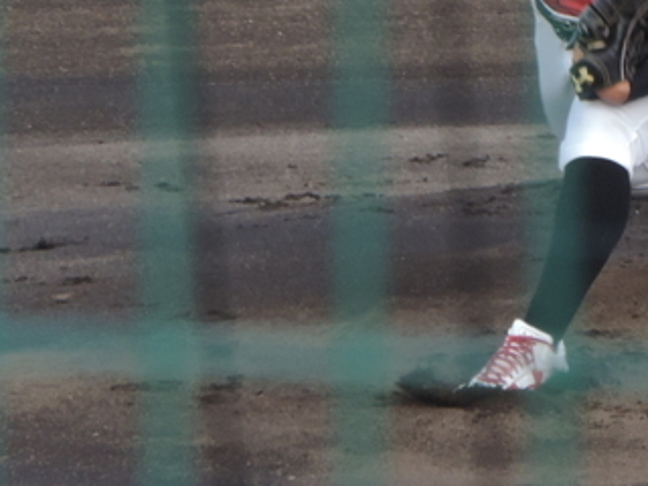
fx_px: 25758
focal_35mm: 1376
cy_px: 57
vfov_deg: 1.1
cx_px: 541
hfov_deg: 1.4
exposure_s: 1/250
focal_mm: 98.1
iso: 360
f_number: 4.9
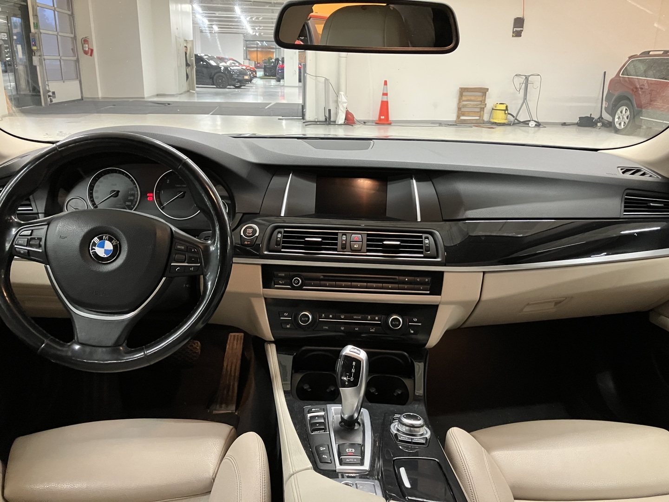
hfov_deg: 63.4
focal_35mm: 28
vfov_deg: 49.7
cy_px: 251
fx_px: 541
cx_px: 334
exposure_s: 1/60
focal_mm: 3.99
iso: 320
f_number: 1.8
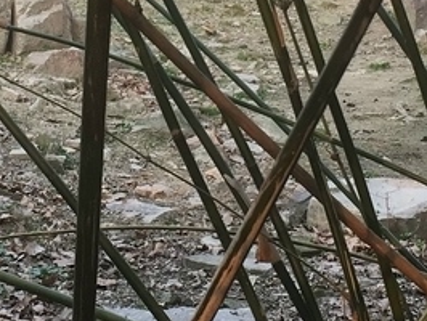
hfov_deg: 18.0
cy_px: 40
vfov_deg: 13.5
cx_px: 154
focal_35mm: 109
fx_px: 1346
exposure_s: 1/120
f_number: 2.2
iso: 40
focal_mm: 4.15
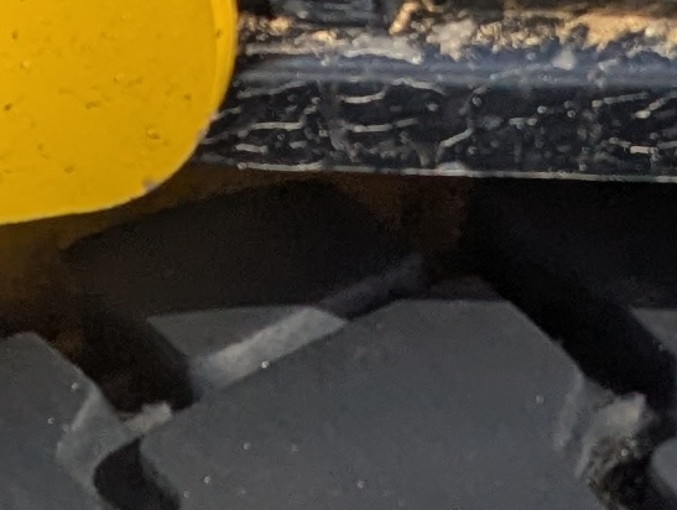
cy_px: 1506
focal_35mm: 179
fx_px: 3506
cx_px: 473
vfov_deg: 7.4
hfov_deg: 11.0
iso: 49
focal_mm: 6.81
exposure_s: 1/2463
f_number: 1.85
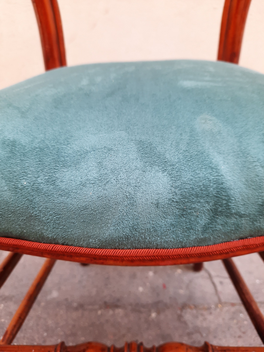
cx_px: 132
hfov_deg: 54.9
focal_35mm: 25
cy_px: 176
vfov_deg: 69.4
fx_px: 254
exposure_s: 1/100
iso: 50
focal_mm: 4.6
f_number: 2
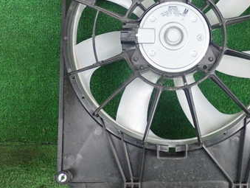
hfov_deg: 25.5
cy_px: 59
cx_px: 169
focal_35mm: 76
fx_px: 549
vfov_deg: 19.3
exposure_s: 1/160
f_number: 2.9
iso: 800
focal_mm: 7.86
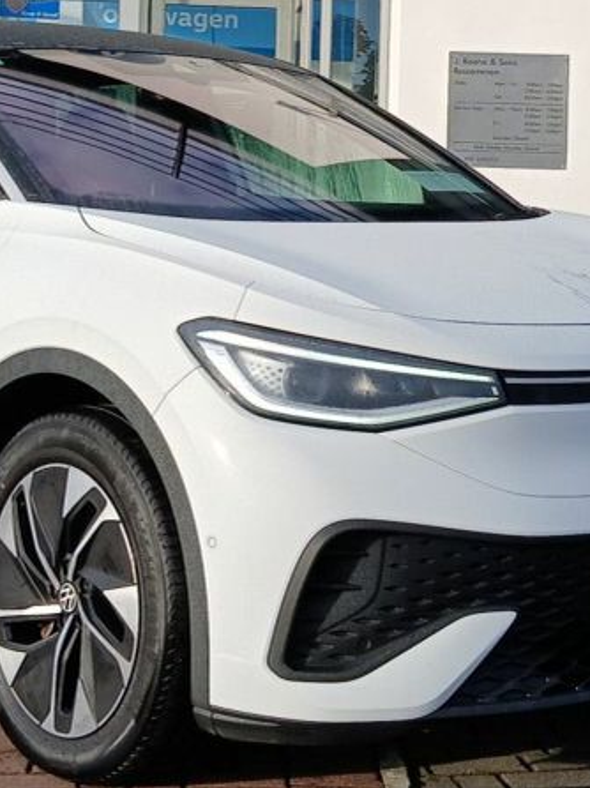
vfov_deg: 52.7
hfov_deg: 39.9
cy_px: 396
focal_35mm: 35
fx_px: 796
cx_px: 175
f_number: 1.8
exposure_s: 1/345
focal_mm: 3.98
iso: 20
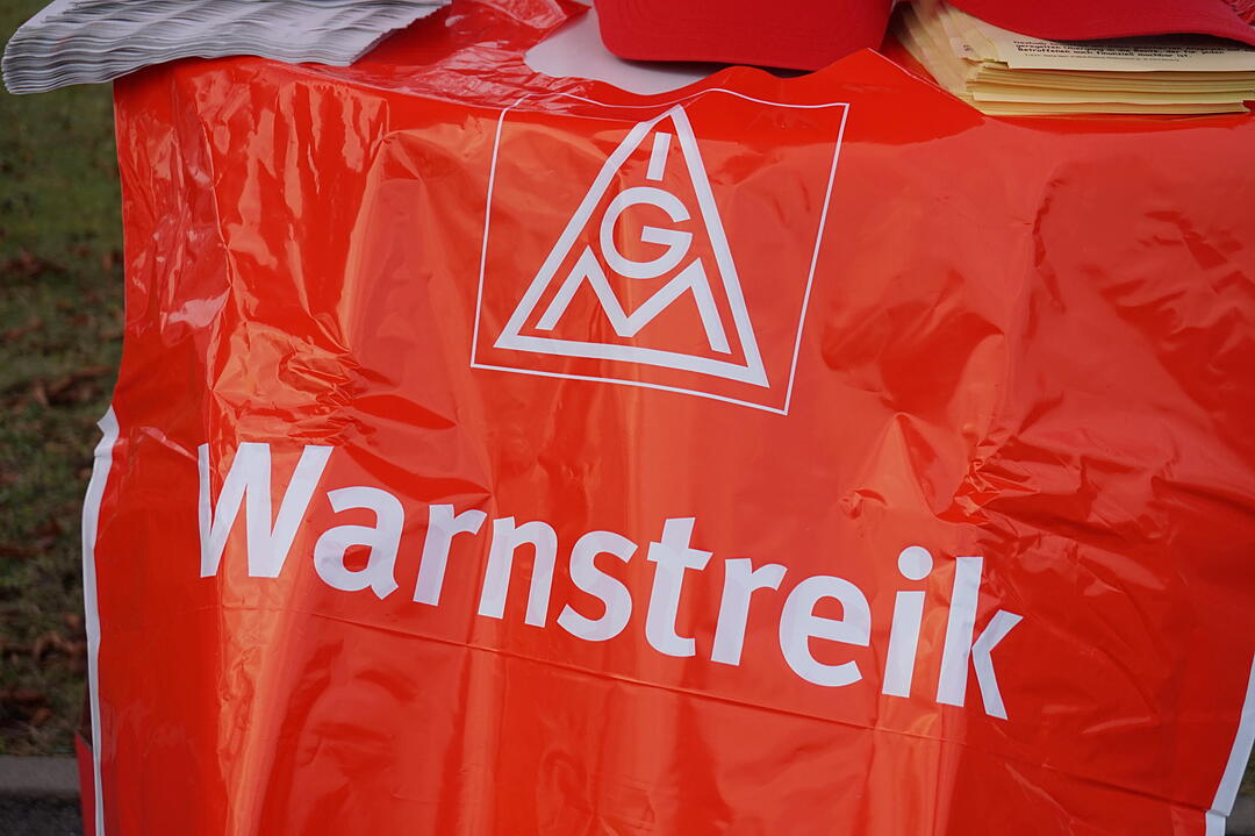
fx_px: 1829
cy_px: 418
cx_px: 628
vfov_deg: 25.7
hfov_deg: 37.9
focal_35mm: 52
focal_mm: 35
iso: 250
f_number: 5.6
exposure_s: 1/160
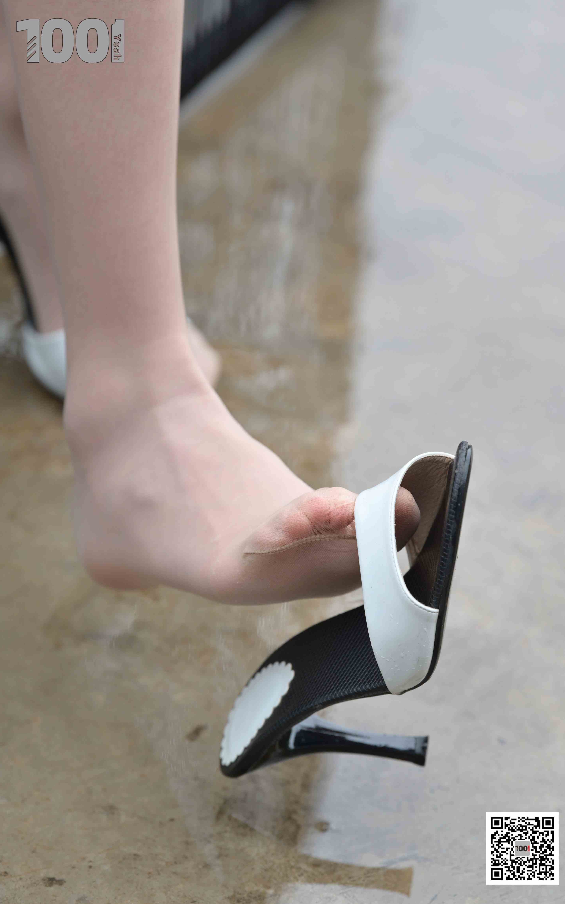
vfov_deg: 11.1
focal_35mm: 189
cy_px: 452
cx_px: 294
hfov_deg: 6.9
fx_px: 4657
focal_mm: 185
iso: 640
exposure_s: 1/200
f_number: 5
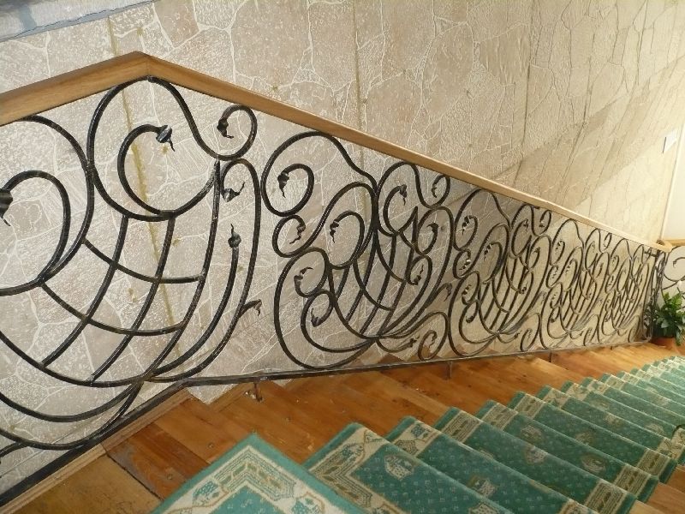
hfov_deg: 52.6
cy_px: 257
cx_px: 342
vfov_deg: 40.7
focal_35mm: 35
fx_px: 693
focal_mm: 5.8
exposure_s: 1/30
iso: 250
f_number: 2.8
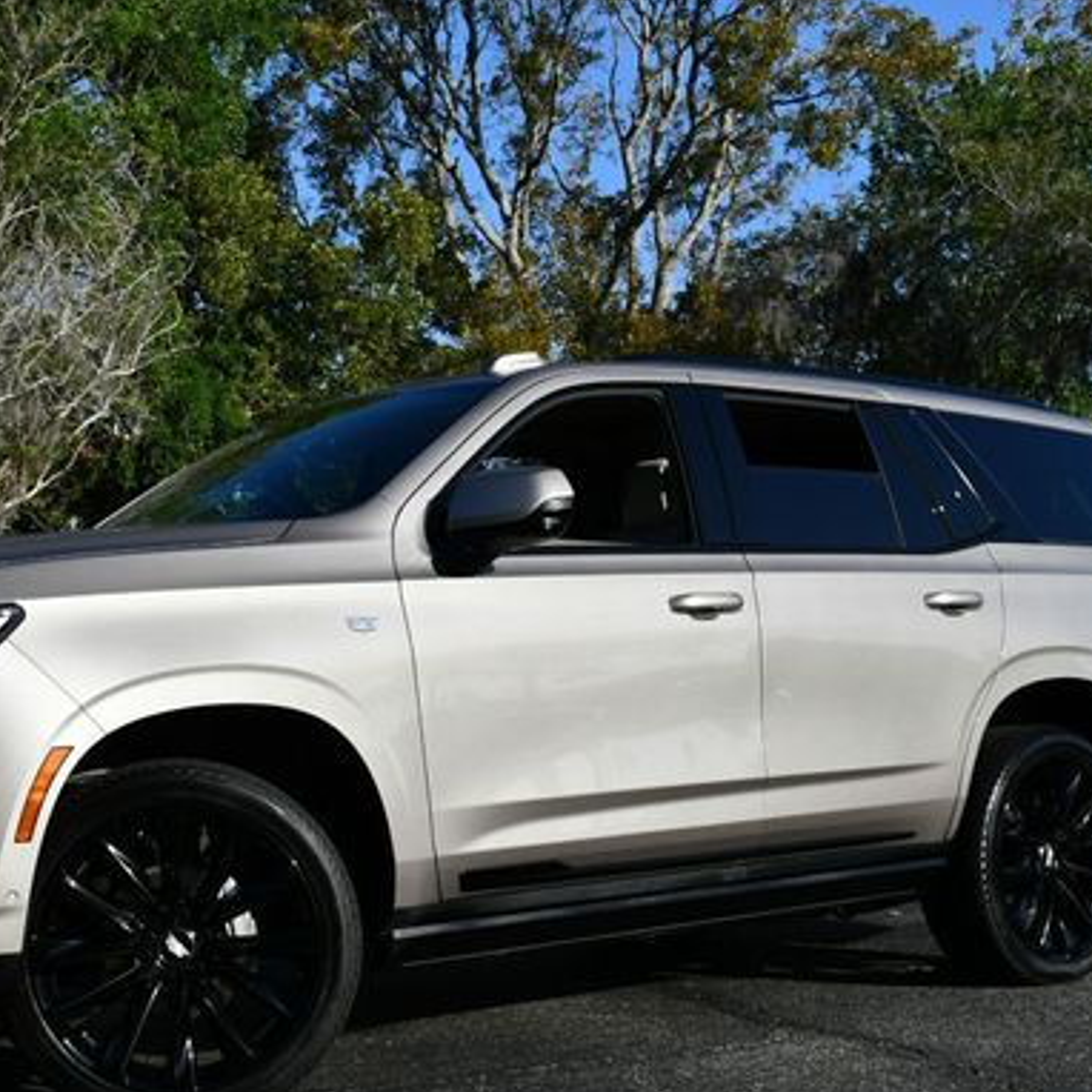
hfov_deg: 29.9
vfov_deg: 30.0
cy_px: 600
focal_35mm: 57
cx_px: 403
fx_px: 2034
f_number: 9
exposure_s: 1/320
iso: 100
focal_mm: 20
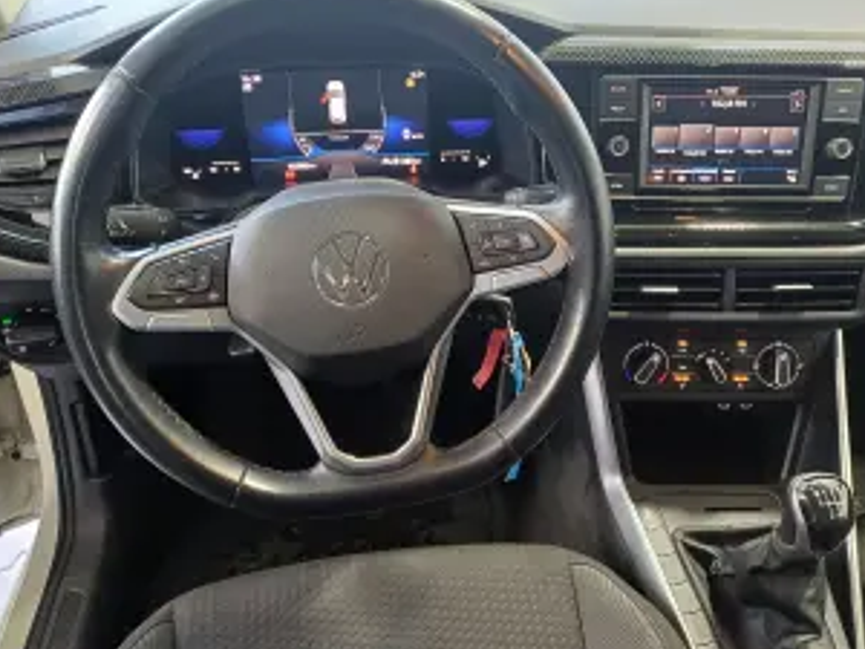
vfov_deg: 46.8
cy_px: 320
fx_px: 750
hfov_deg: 59.9
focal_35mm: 30
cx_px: 458
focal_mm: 4.65
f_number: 1.8
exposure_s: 1/33.3
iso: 320
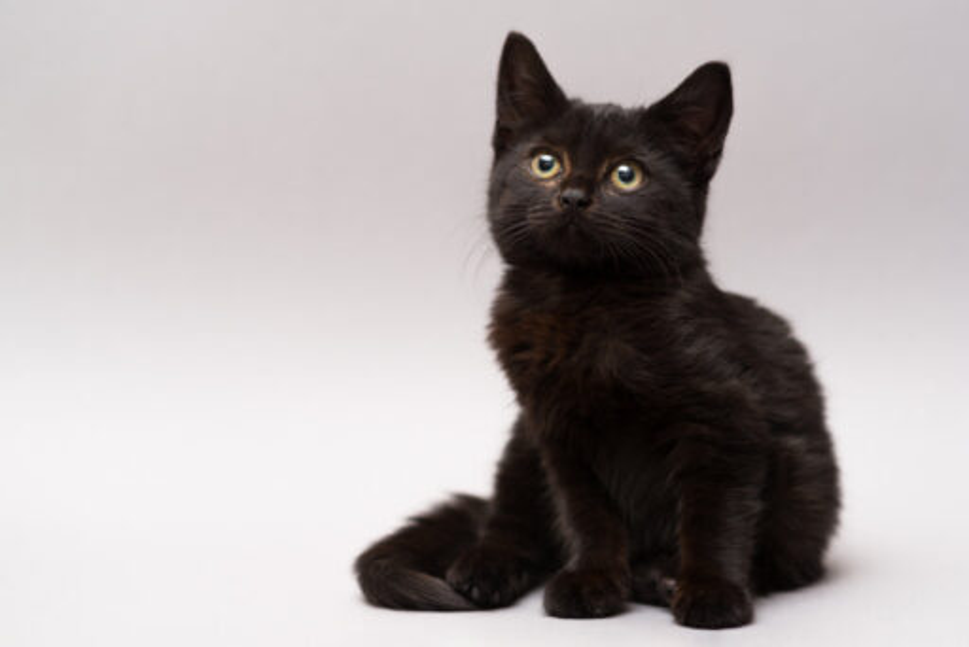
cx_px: 484
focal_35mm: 85
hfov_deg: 23.9
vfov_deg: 16.1
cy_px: 324
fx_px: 2289
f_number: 3.2
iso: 64
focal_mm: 85
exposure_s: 1/125
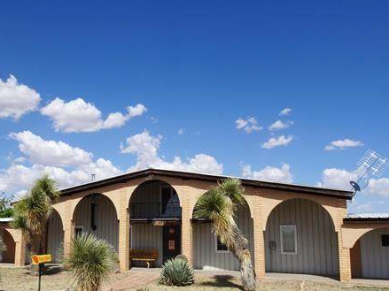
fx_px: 393
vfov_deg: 40.5
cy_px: 177
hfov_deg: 52.1
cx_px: 145
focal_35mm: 35
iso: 80
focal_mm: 4.1
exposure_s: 1/2000
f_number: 3.5
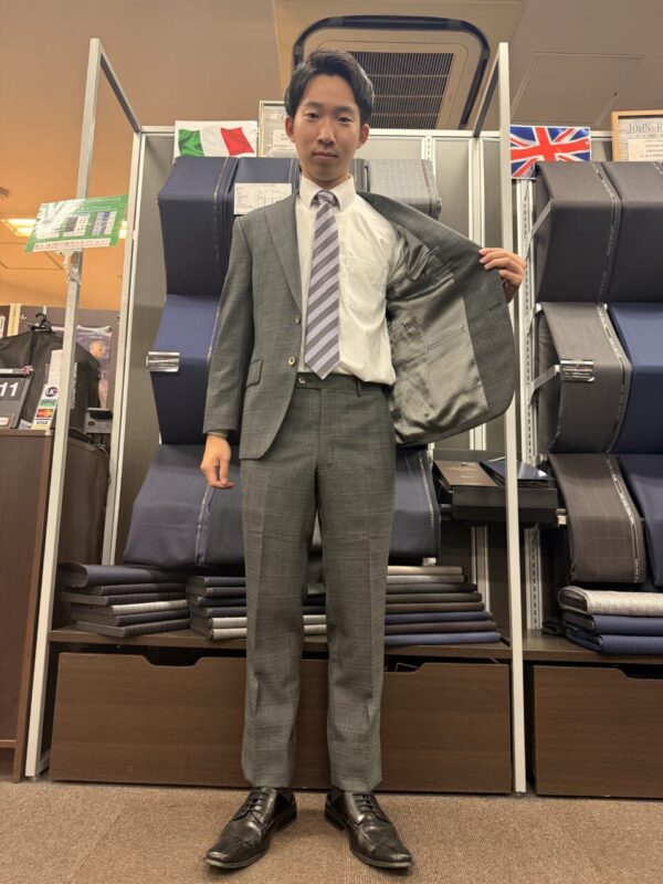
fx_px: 613
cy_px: 442
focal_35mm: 24
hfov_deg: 56.8
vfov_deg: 71.6
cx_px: 332
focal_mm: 6.76
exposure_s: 1/60
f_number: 1.78
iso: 250
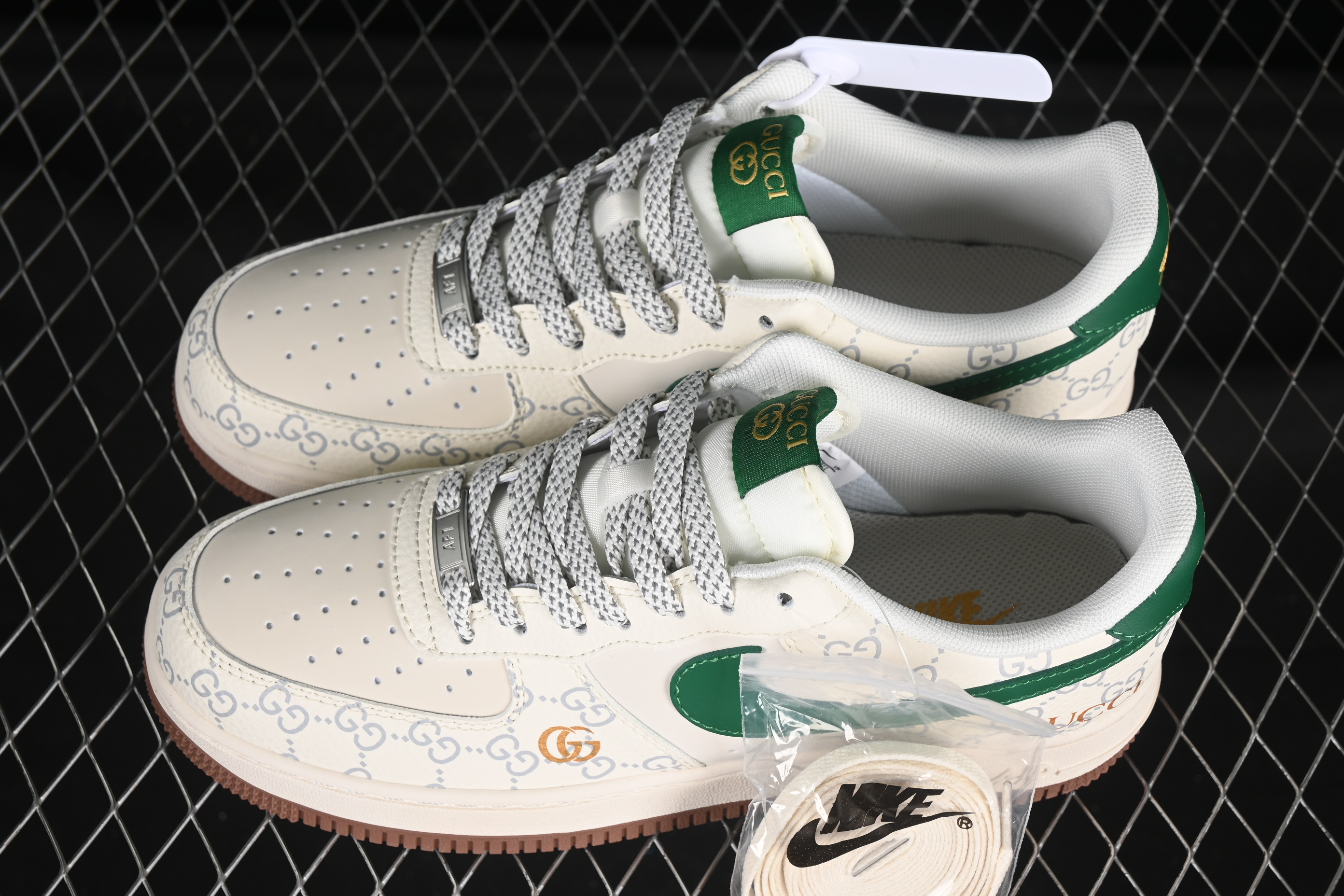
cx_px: 672
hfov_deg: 27.0
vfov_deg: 18.2
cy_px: 448
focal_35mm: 75
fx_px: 2800
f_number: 7.1
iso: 160
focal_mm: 50
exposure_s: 1/80
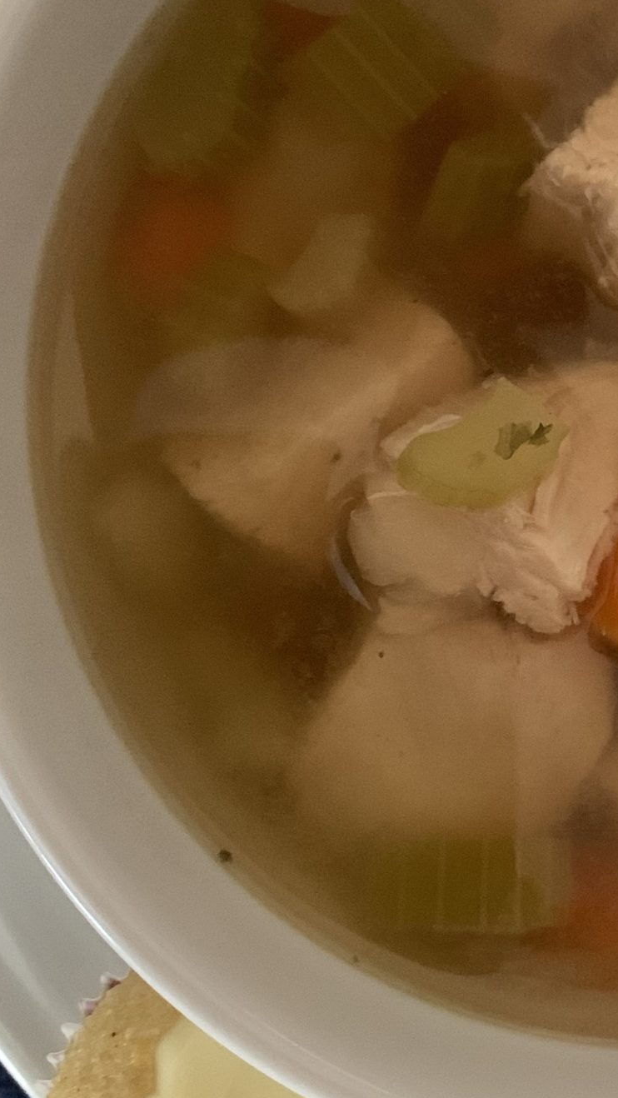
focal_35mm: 55
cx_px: 670
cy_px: 553
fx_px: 1601
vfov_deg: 37.8
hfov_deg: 20.8
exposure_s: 1/23
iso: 800
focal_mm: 4.25
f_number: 1.8
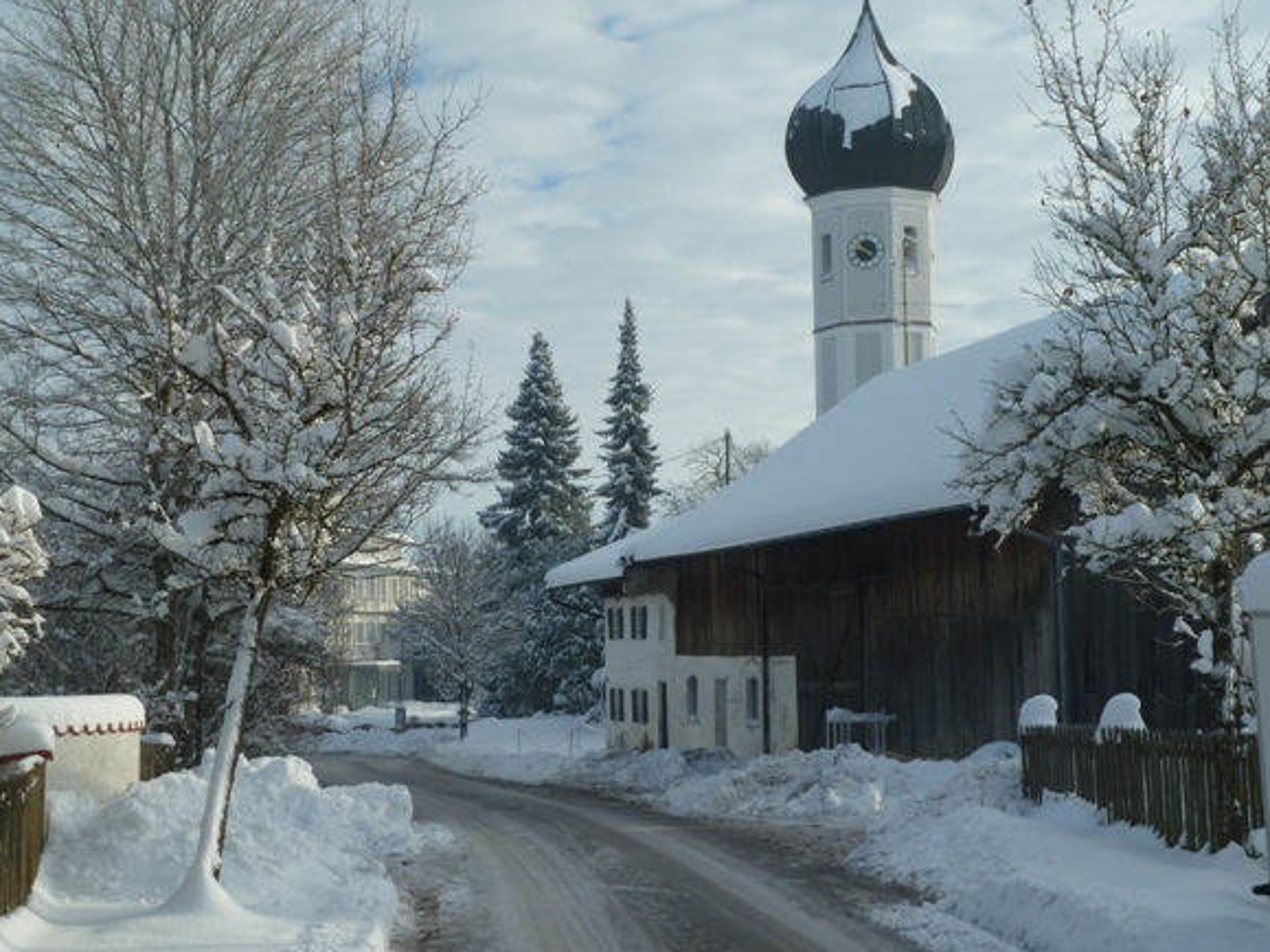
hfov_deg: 33.8
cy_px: 467
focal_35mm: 57
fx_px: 2091
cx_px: 619
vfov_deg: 25.6
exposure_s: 1/500
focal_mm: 9.1
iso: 80
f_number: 4.5
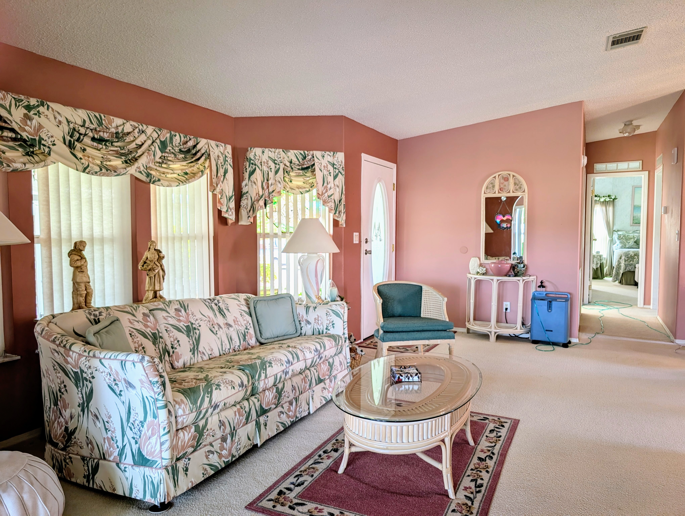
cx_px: 342
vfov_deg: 56.9
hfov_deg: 71.5
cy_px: 258
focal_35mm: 24
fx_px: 476
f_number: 1.68
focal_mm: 6.9
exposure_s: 1/24
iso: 24
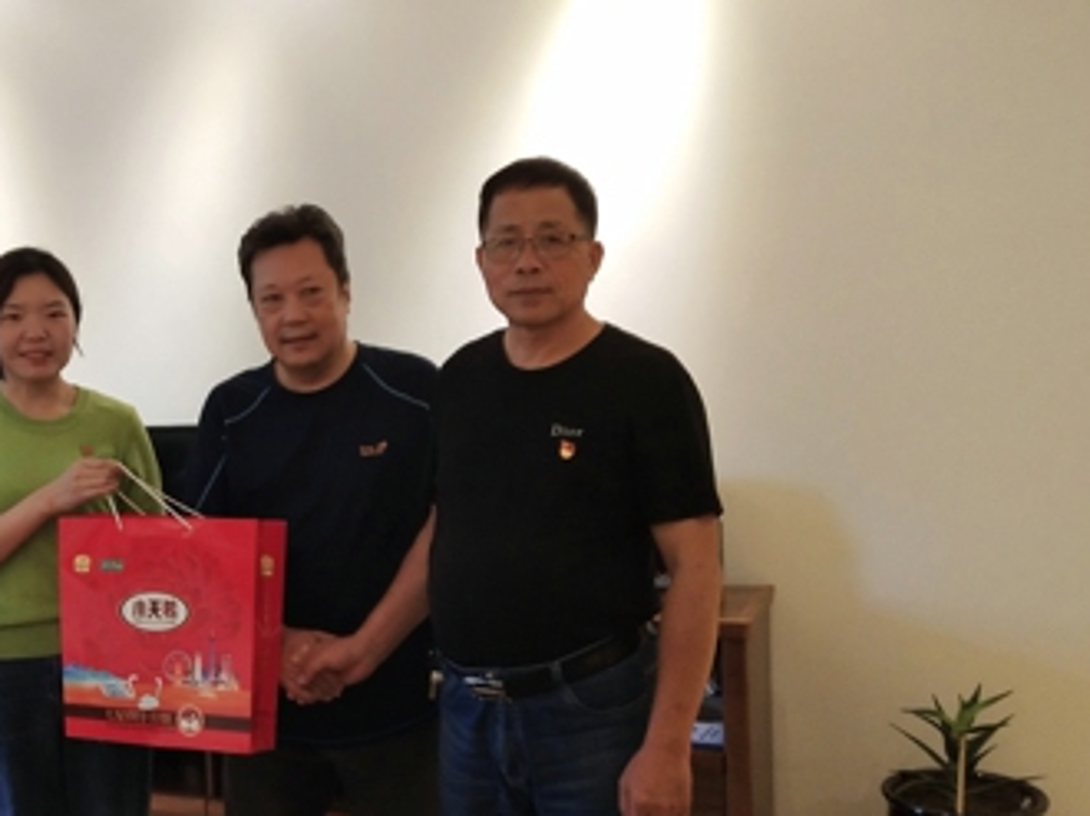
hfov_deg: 37.2
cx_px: 258
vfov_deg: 29.0
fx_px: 1573
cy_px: 472
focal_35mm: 50
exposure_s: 1/33.3
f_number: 1.8
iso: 738
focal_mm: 3.95
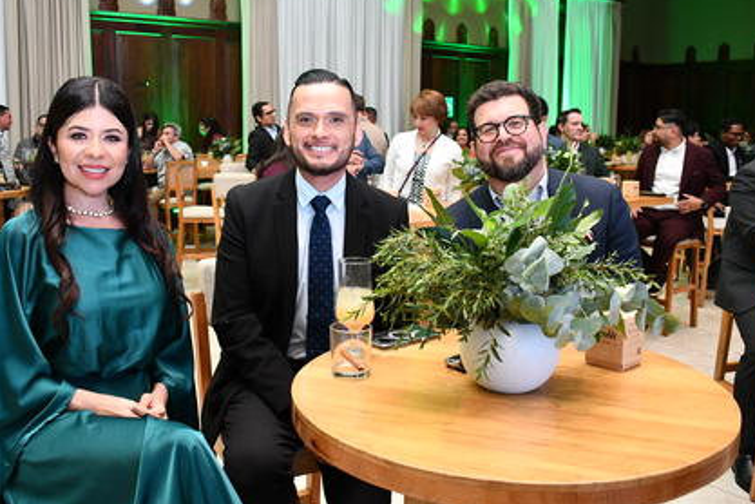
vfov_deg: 36.8
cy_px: 231
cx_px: 364
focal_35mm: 36
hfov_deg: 53.1
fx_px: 755
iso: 2000
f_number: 4
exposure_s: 1/60
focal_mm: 20
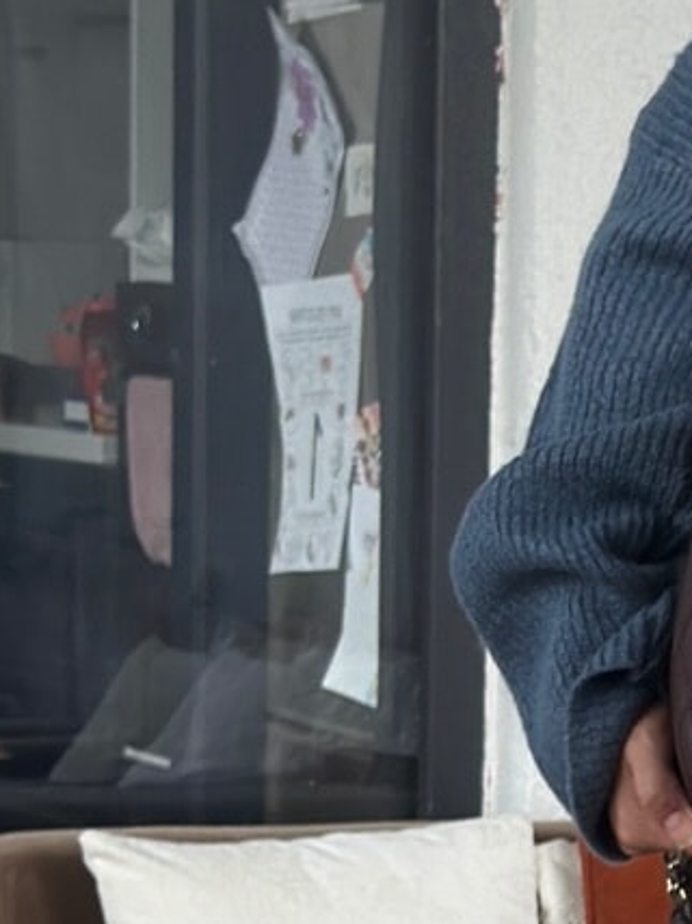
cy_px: 933
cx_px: 1346
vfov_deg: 10.5
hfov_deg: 7.6
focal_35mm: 187
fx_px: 4987
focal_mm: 6.76
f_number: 1.78
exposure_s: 1/359
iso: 80
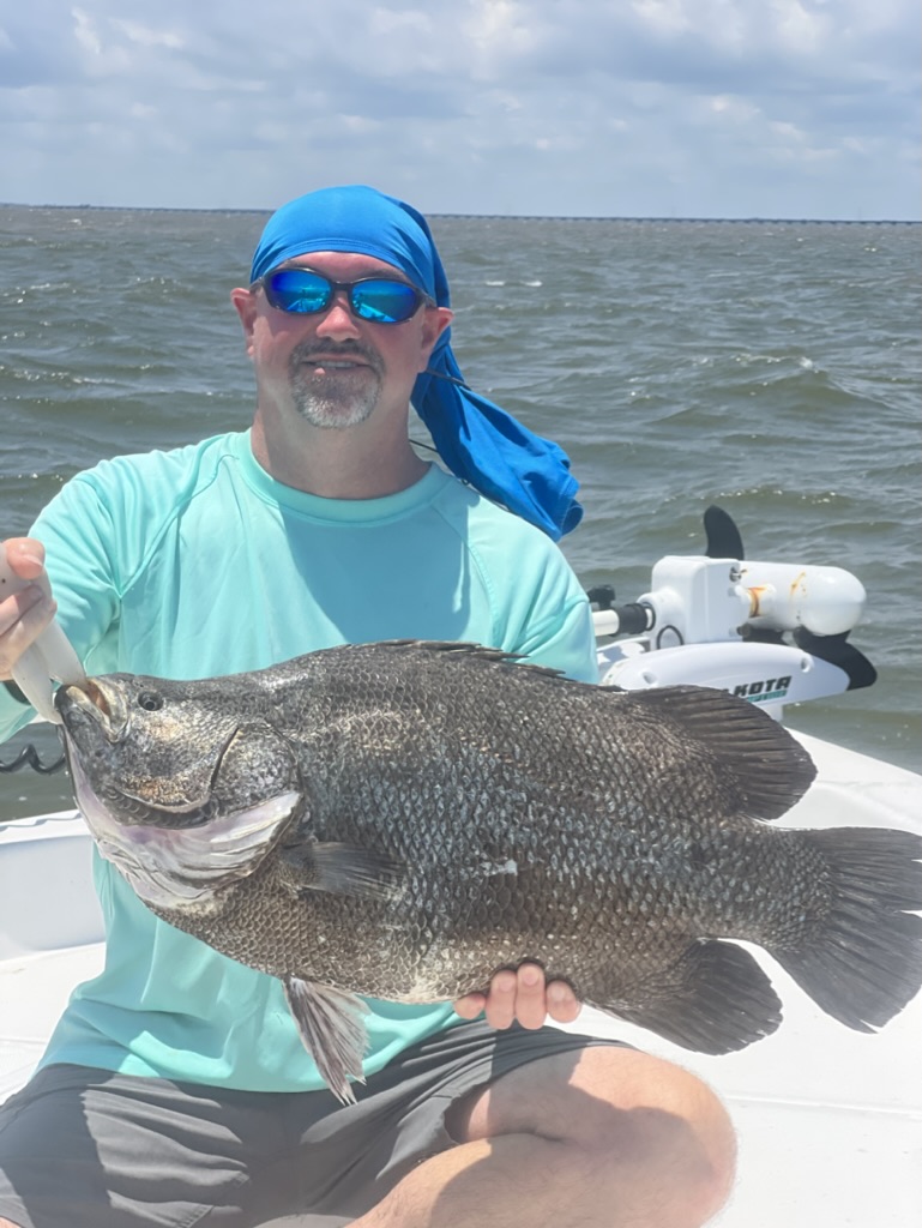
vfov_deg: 25.3
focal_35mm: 77
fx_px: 2732
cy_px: 614
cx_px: 461
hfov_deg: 19.2
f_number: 2.8
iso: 32
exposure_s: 1/853
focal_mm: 9
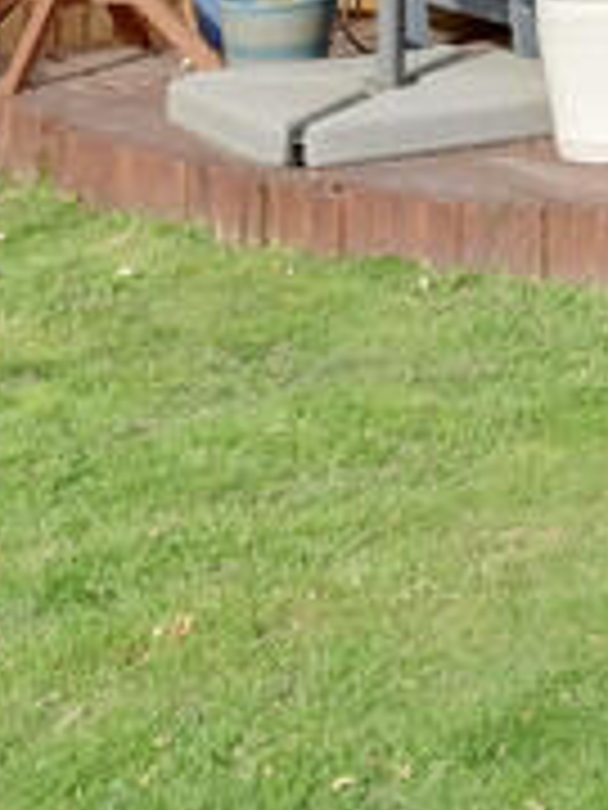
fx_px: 2693
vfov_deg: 15.9
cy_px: -349
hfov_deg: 11.4
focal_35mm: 115
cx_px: 1266
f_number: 9
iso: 400
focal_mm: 13.8
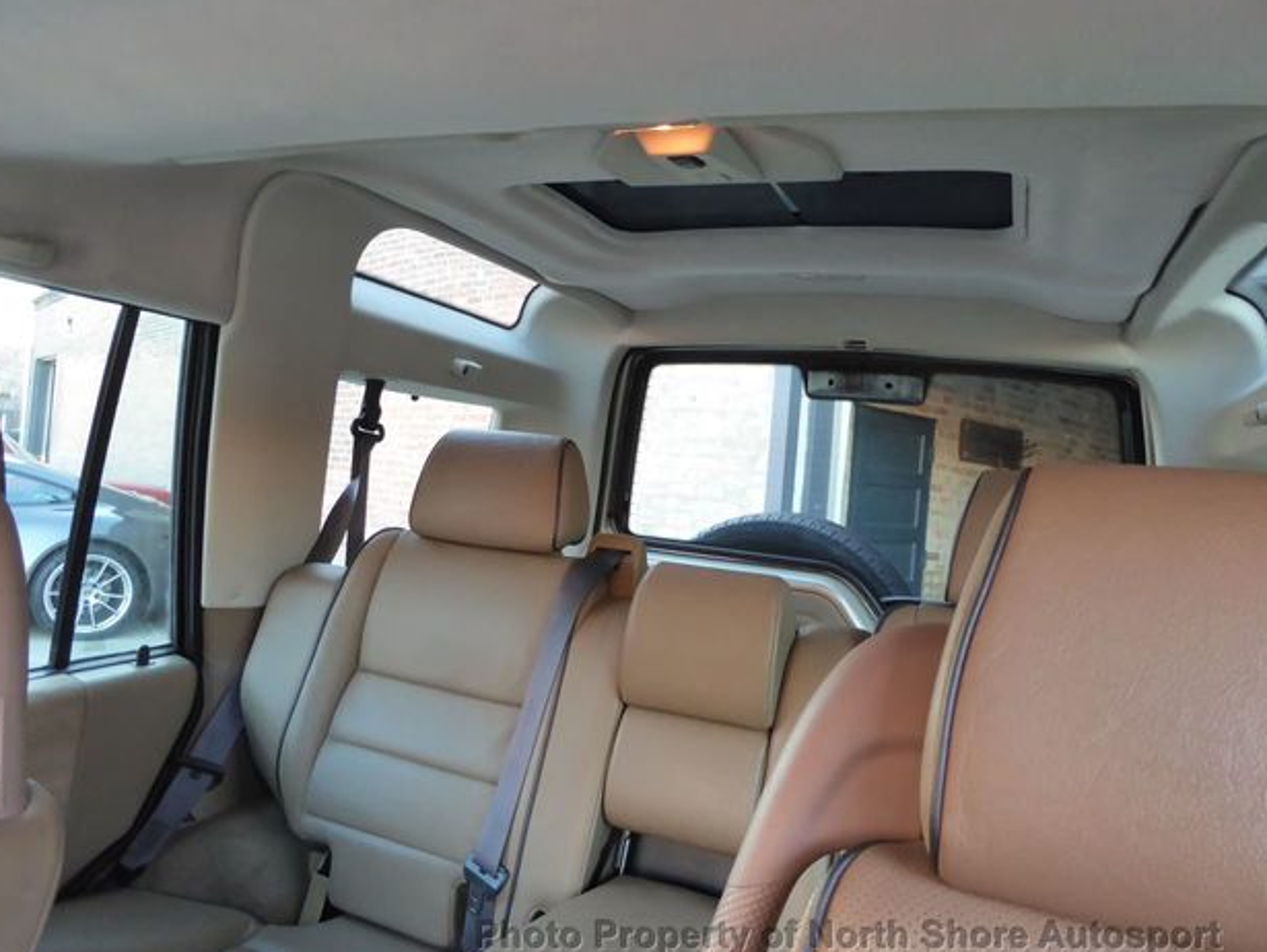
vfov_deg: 53.1
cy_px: 484
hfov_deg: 67.3
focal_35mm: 26
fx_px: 952
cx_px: 630
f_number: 3.3
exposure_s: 1/15
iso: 400
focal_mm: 4.3
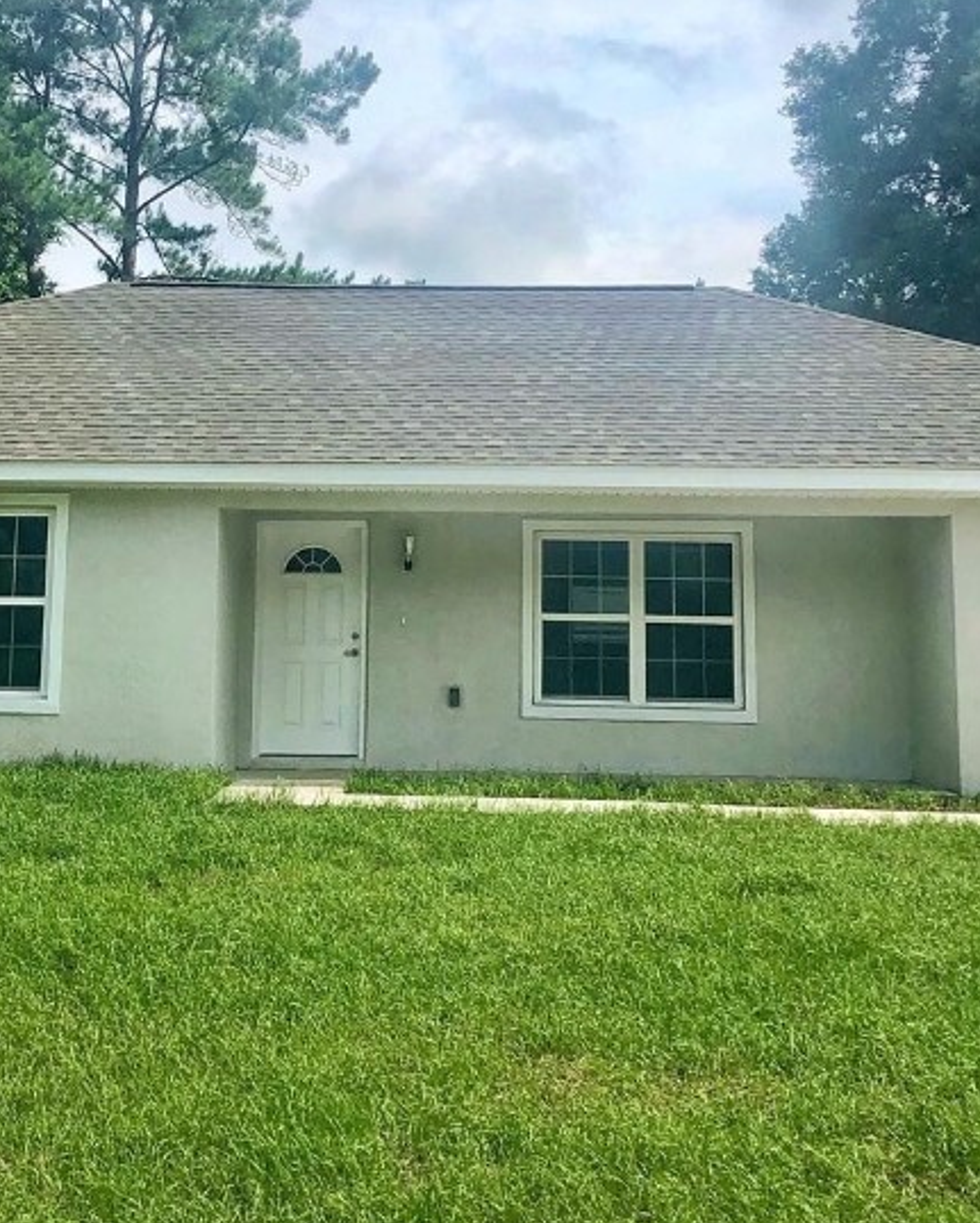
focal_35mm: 52
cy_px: 414
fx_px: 1884
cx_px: 412
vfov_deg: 35.6
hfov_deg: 29.1
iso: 20
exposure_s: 1/2315
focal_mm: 4
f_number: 1.8
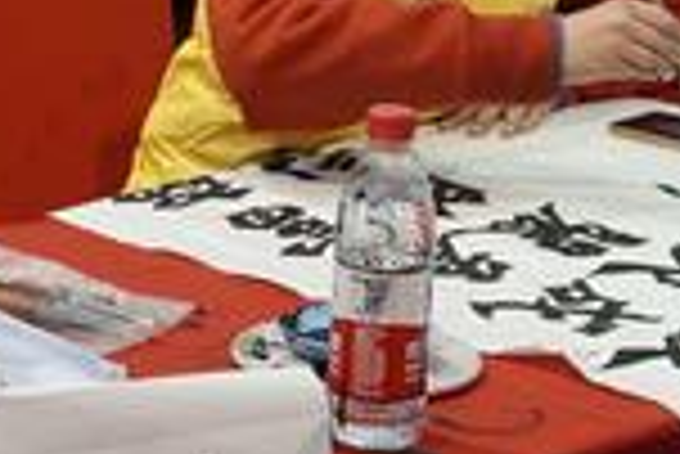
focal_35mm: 209
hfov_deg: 9.4
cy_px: 124
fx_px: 3951
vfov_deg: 6.6
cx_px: -534
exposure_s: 1/50
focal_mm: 16.31
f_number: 3.2
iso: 200
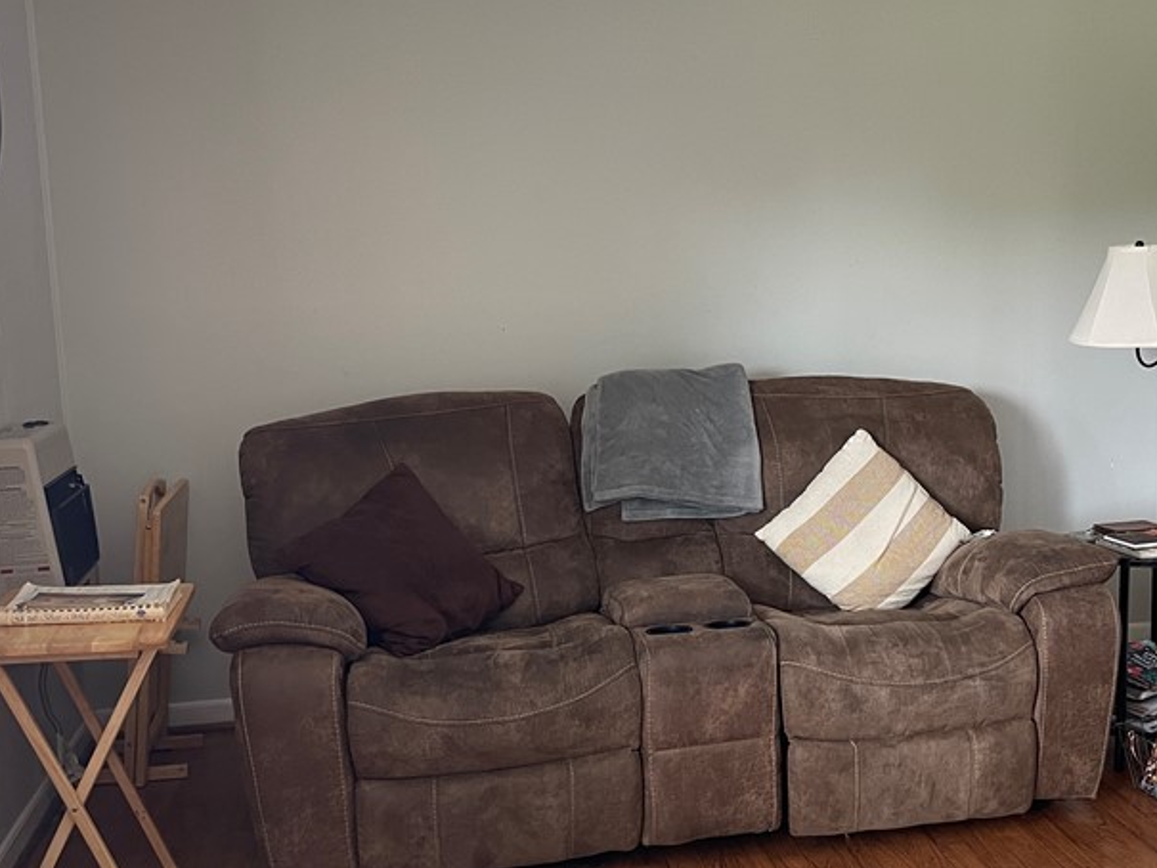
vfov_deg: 32.9
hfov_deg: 42.4
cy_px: 409
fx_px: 1471
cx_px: 757
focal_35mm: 44
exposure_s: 1/60
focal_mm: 5.1
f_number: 1.6
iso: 160
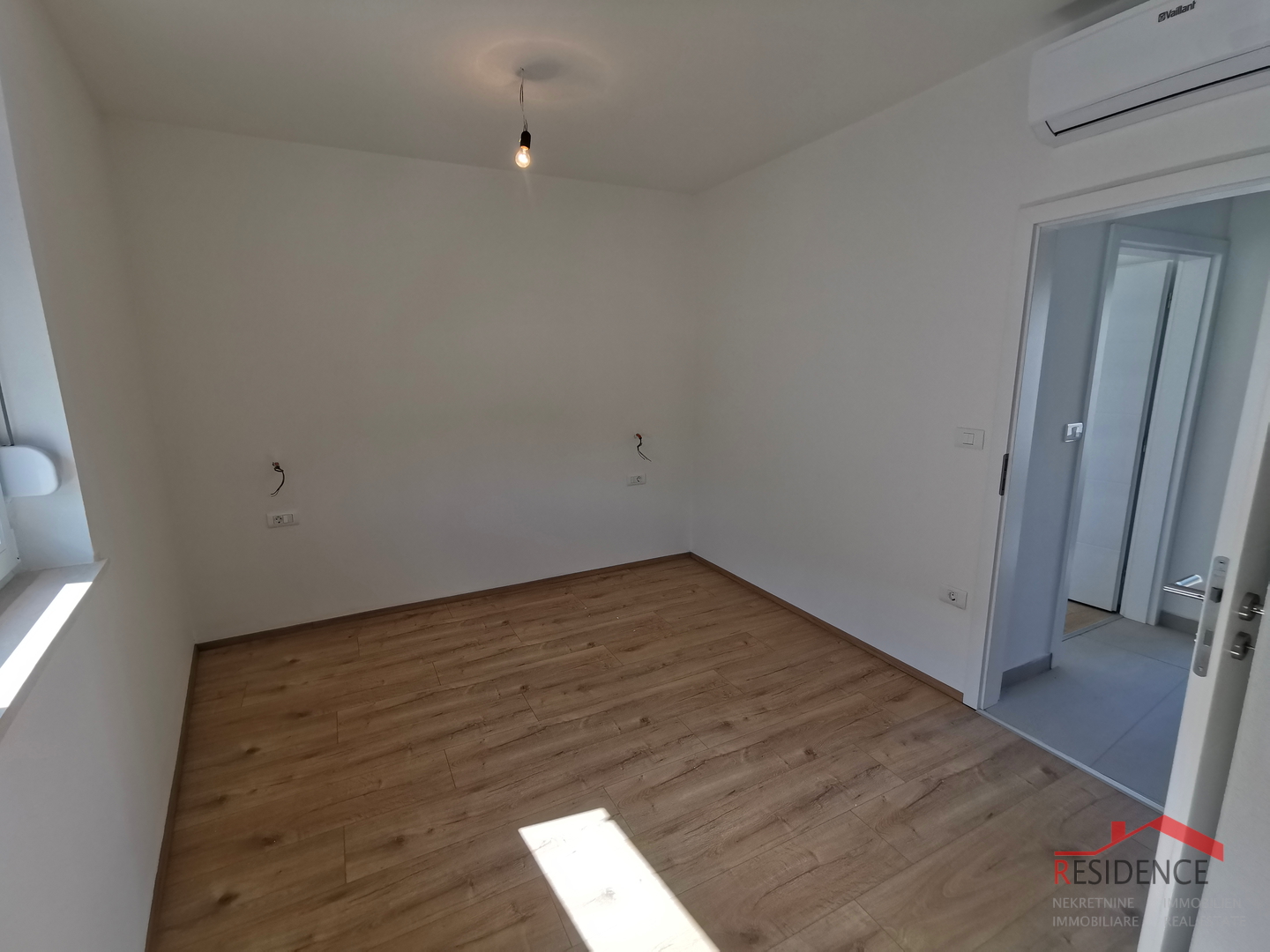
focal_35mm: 16
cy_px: 476
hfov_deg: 94.5
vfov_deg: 78.1
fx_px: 587
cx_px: 635
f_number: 2.2
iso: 50
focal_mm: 2.35
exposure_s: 1/153
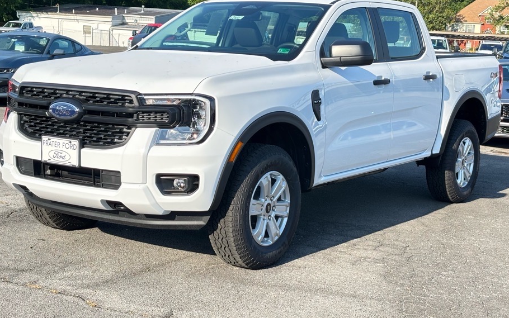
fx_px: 860
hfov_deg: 33.0
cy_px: 127
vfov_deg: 20.9
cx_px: 252
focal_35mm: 62
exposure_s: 1/988
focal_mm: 5.96
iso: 32
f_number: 1.6
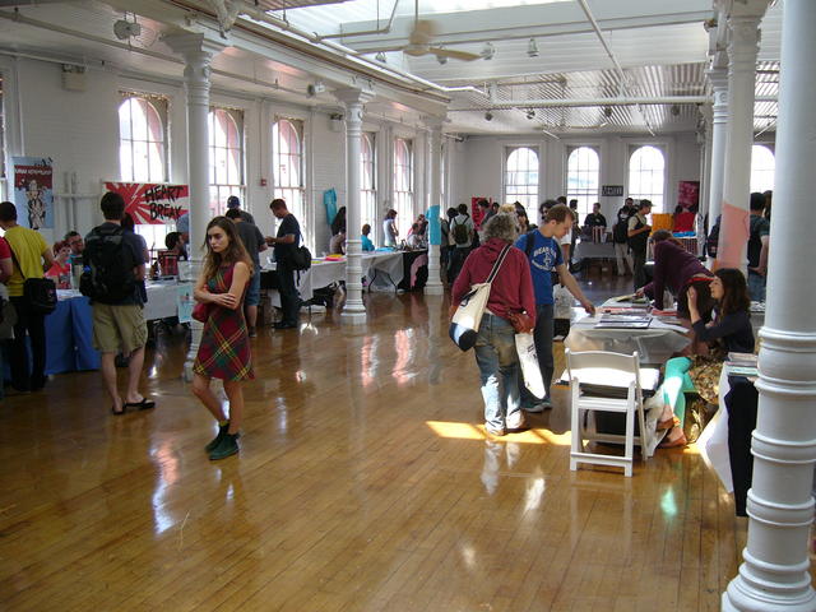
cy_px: 306
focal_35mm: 35
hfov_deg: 52.6
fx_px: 825
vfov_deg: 40.7
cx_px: 408
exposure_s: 1/80
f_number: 2.8
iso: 100
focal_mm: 5.8
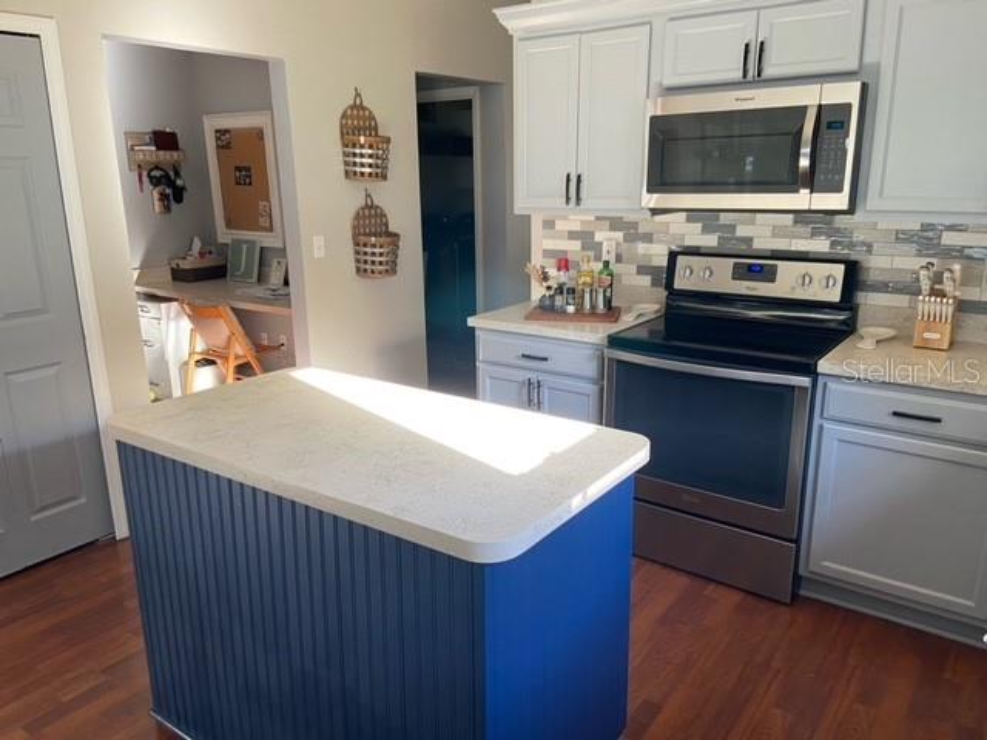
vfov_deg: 53.1
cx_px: 494
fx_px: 741
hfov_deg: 67.3
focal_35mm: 26
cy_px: 370
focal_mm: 4.25
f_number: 1.8
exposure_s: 1/86
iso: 125
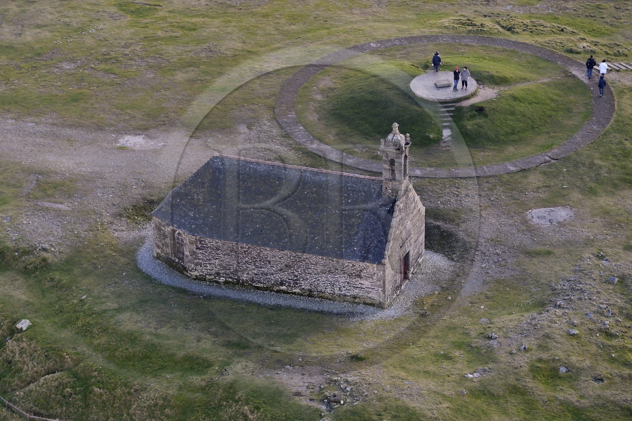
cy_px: 210
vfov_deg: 8.1
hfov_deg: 12.1
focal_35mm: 170
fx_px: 2984
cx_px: 316
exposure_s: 1/1000
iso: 800
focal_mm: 170
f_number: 5
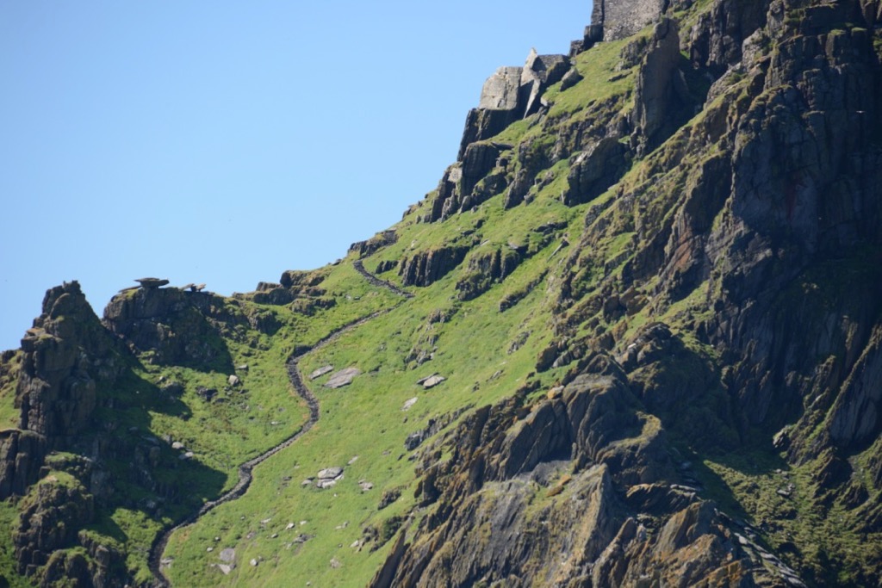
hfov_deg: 6.9
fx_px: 7351
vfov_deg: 4.6
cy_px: 294
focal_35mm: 300
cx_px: 441
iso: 400
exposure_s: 1/1250
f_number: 5.6
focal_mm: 200
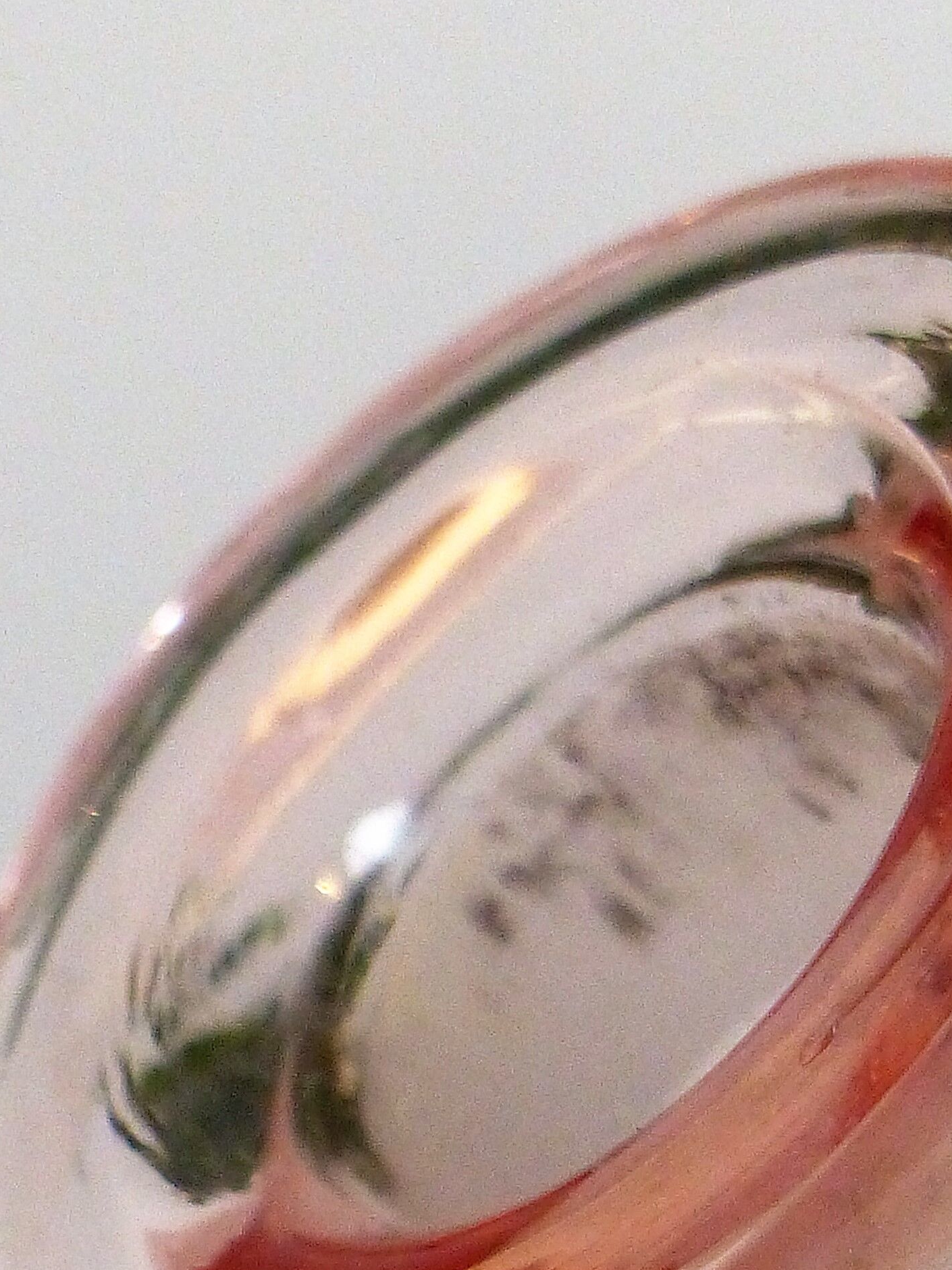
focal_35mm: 1266
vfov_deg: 1.6
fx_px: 46423
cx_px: 600
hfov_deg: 1.2
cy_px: 951
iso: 400
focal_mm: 97.4
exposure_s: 1/100
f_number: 2.8
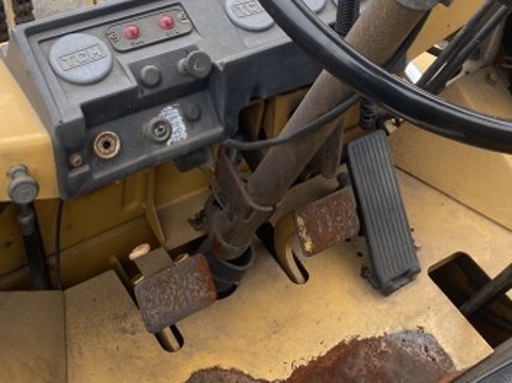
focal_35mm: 59
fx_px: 872
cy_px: 64
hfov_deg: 32.7
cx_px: 300
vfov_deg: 24.3
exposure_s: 1/122
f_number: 1.8
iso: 50
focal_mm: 4.25
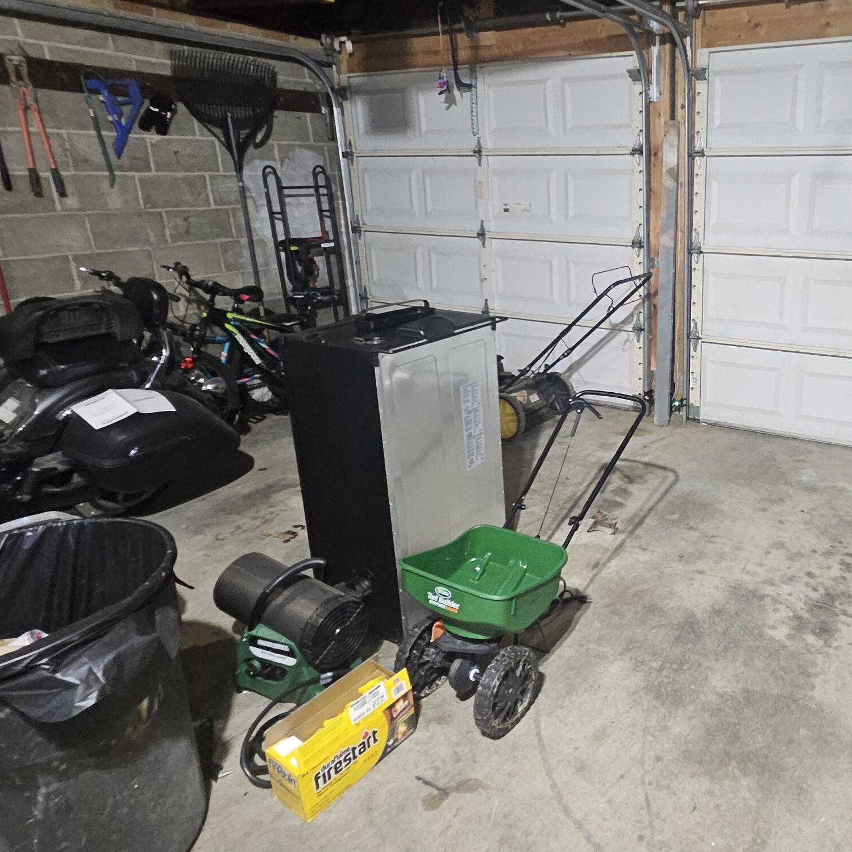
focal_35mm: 23
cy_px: 397
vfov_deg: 67.2
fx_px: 640
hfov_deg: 62.0
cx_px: 673
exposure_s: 1/30
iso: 500
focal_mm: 1.74
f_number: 2.2
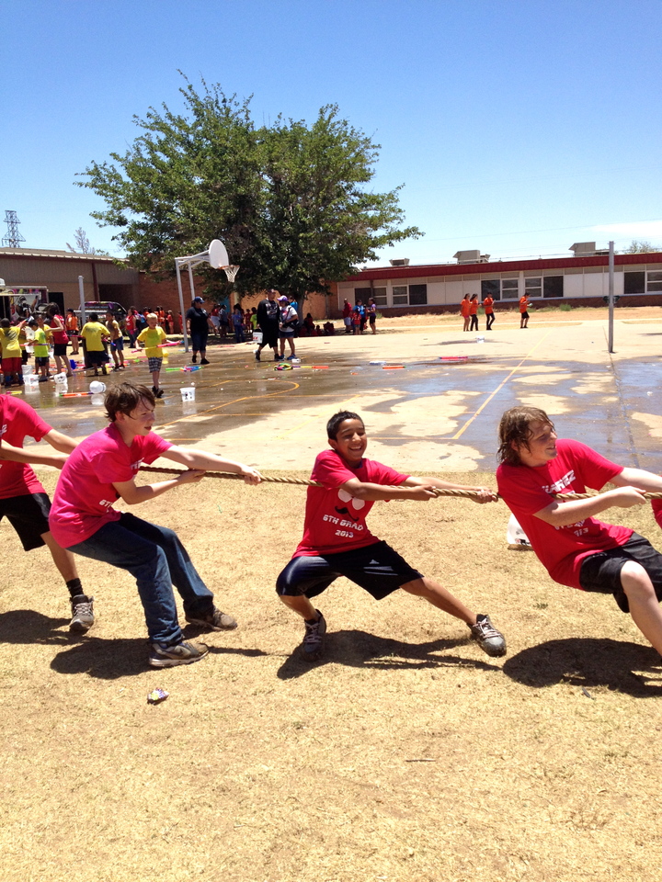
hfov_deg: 40.7
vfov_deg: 52.6
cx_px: 331
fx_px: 892
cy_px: 441
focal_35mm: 35
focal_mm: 4.28
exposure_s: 1/1672
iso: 50
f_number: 2.4
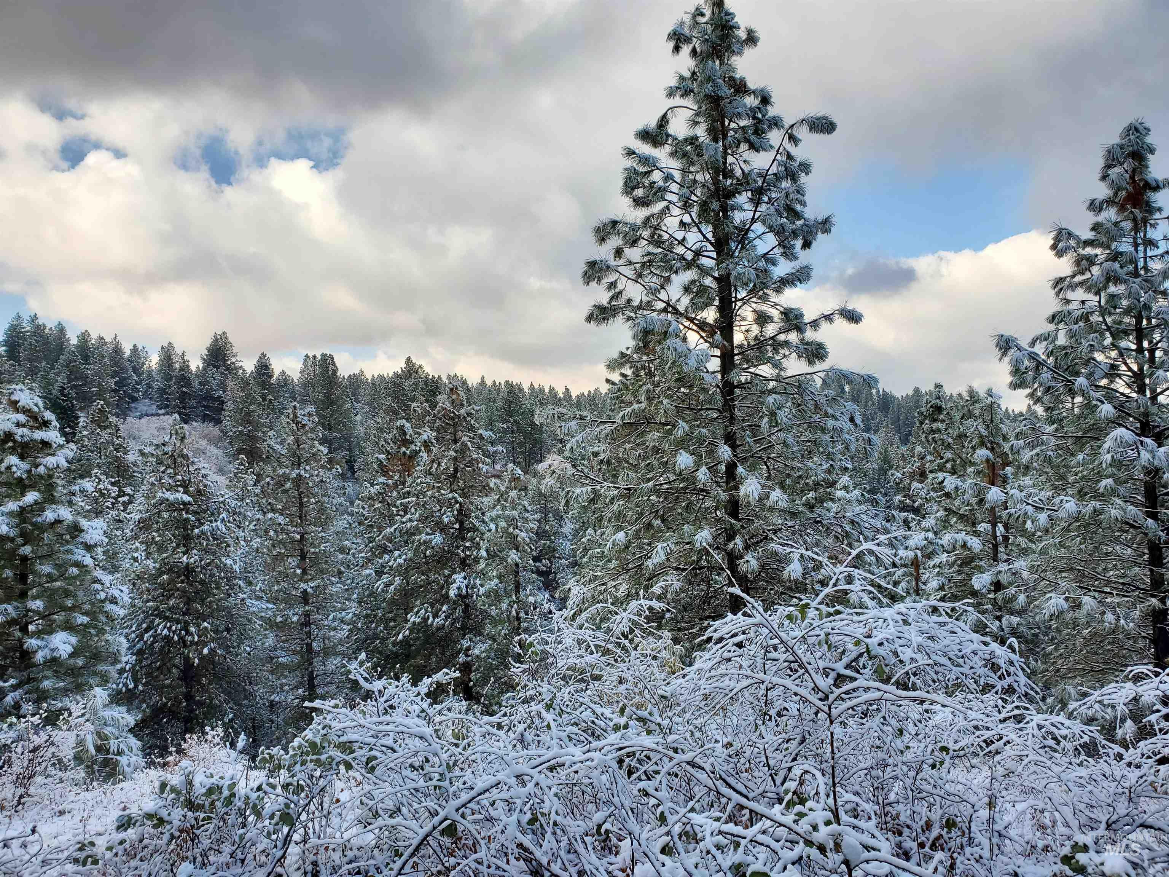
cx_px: 584
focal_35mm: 26
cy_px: 438
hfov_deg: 67.3
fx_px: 878
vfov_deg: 53.1
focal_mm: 4.3
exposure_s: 1/758
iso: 50
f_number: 2.4
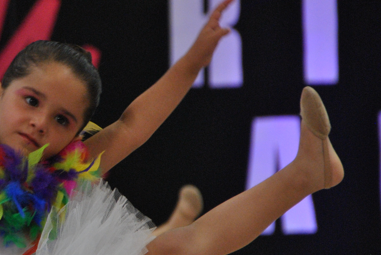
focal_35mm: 621
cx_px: -5
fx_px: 6579
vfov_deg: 2.2
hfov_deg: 3.3
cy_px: 187
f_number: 6.3
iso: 800
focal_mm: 200
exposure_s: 1/200
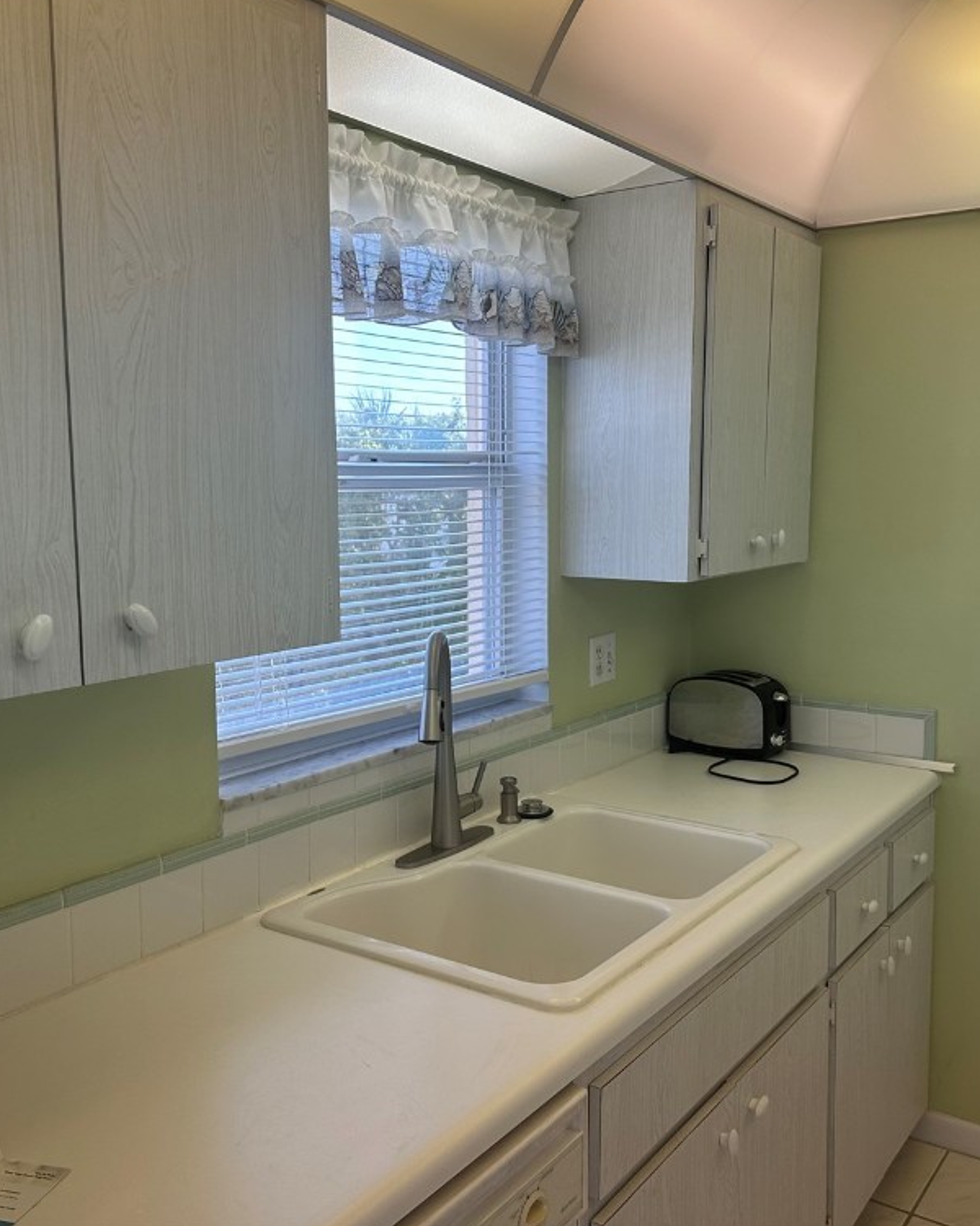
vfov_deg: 55.7
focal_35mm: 32
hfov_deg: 45.8
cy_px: 605
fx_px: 1160
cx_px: 505
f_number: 1.78
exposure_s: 1/229
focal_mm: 6.86
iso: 80
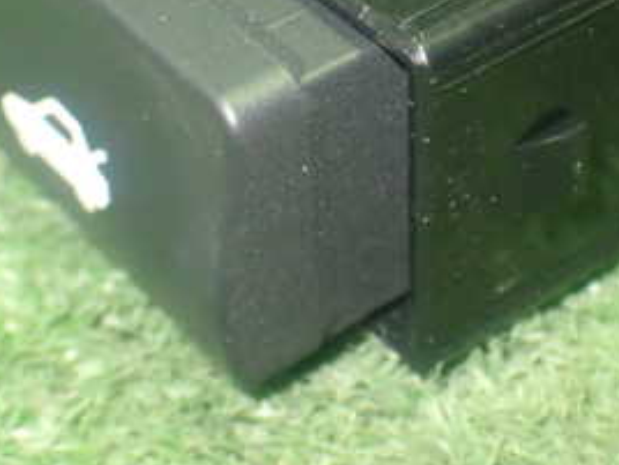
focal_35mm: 112
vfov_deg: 13.1
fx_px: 2003
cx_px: 439
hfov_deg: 17.5
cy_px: 49
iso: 800
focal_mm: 9.01
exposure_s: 1/20
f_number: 3.2
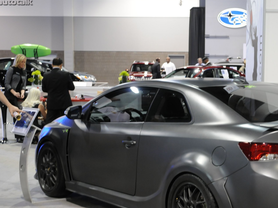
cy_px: 142
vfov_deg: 18.7
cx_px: 211
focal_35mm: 79
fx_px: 632
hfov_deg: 24.5
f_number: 5
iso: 800
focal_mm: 35
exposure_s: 1/15
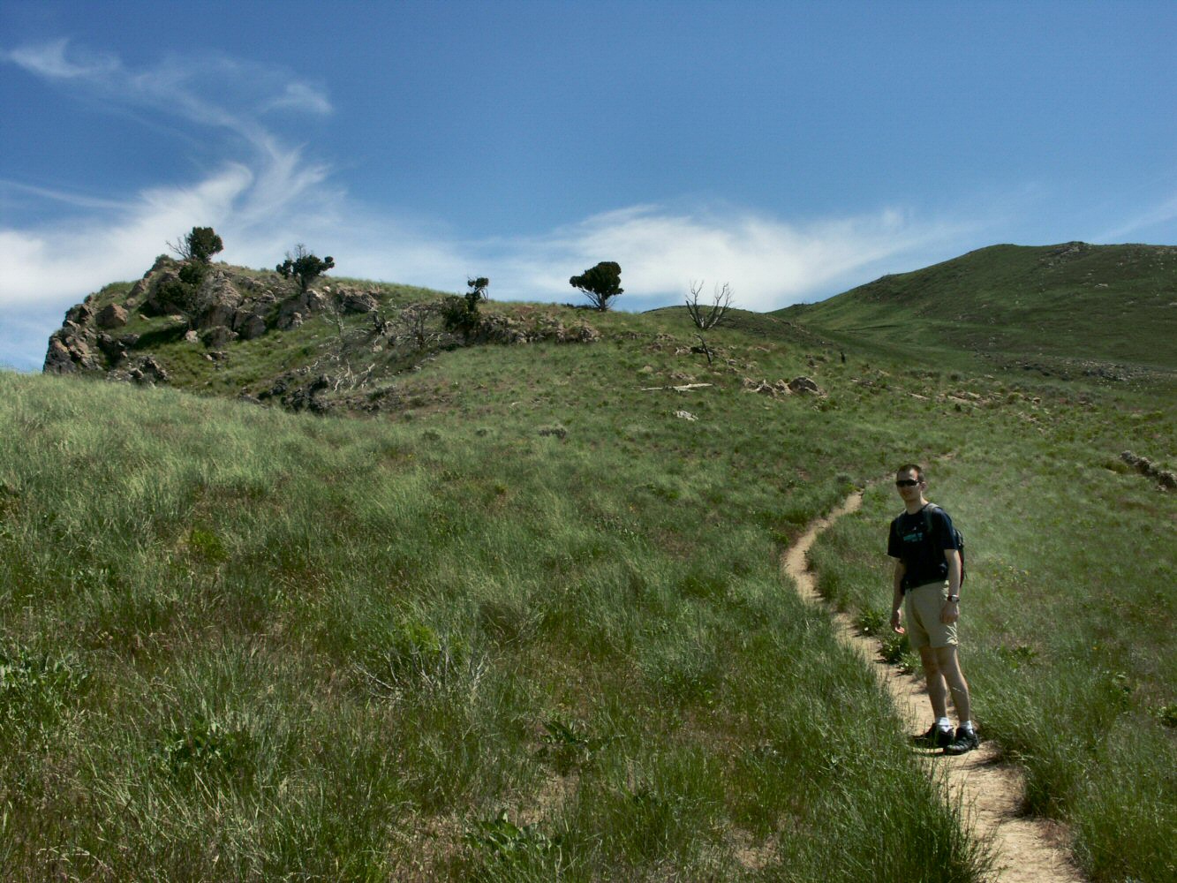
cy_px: 442
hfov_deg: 45.8
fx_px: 1394
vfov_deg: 35.1
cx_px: 588
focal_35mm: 41
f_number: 8
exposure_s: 1/400
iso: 64
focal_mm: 10.56
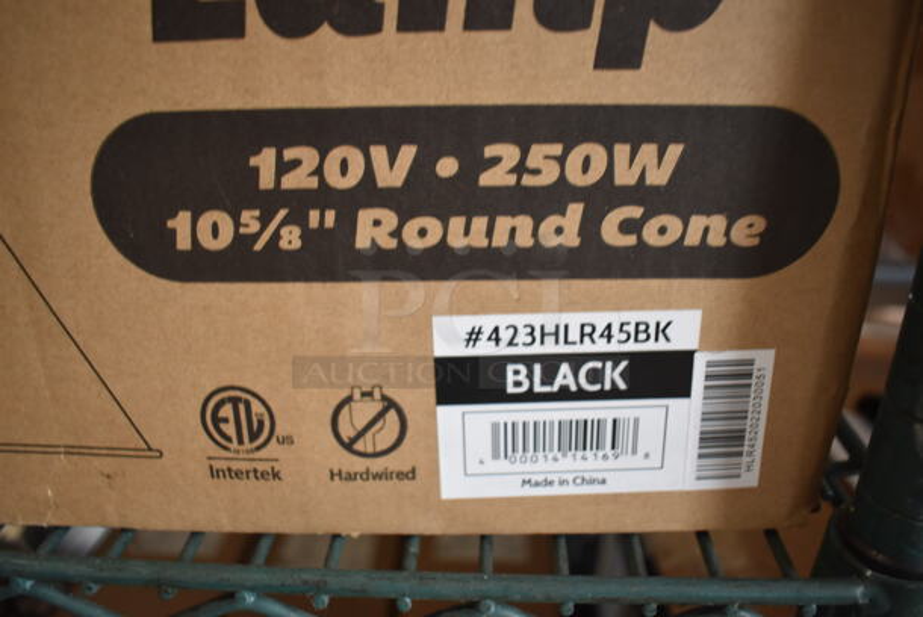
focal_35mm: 27
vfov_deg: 48.0
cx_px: 462
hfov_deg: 67.3
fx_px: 693
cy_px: 308
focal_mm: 18
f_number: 4
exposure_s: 1/60
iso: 800
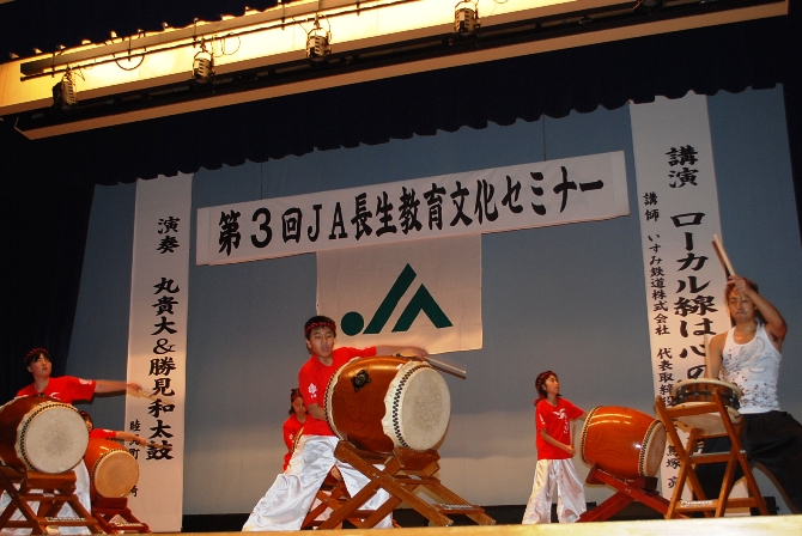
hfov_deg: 57.2
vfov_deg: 40.0
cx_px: 401
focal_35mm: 33
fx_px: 736
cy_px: 268
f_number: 4
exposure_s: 1/60
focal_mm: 22
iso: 200
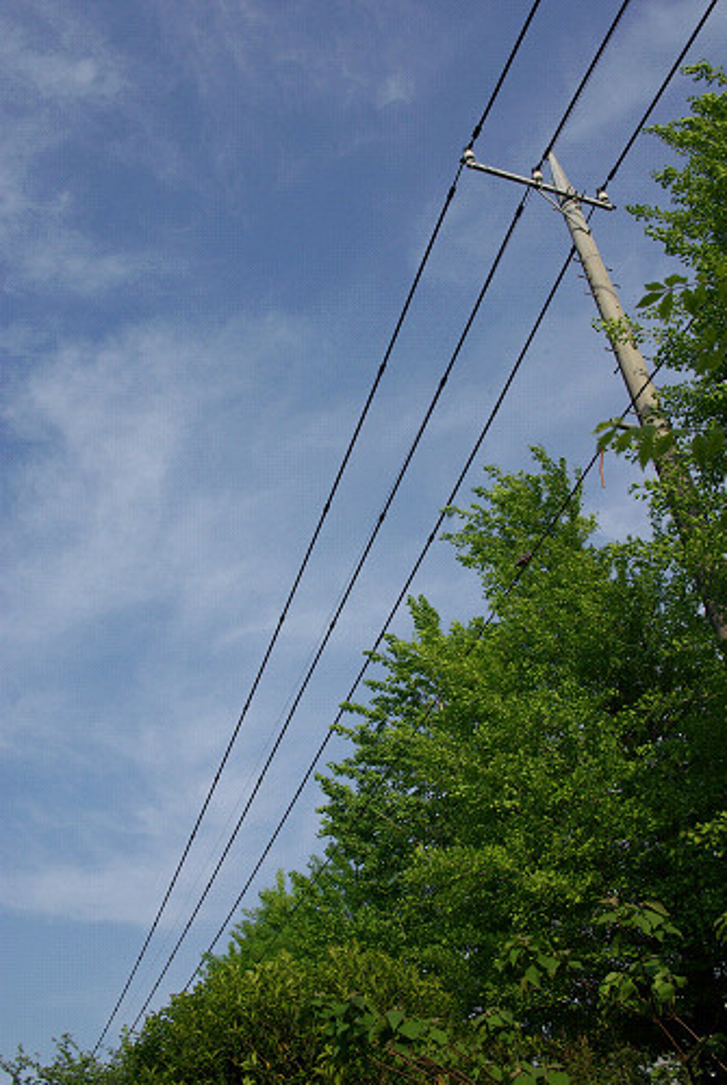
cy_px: 542
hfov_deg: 41.8
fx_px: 951
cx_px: 364
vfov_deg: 59.4
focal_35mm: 32
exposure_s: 1/250
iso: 100
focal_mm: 21
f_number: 8
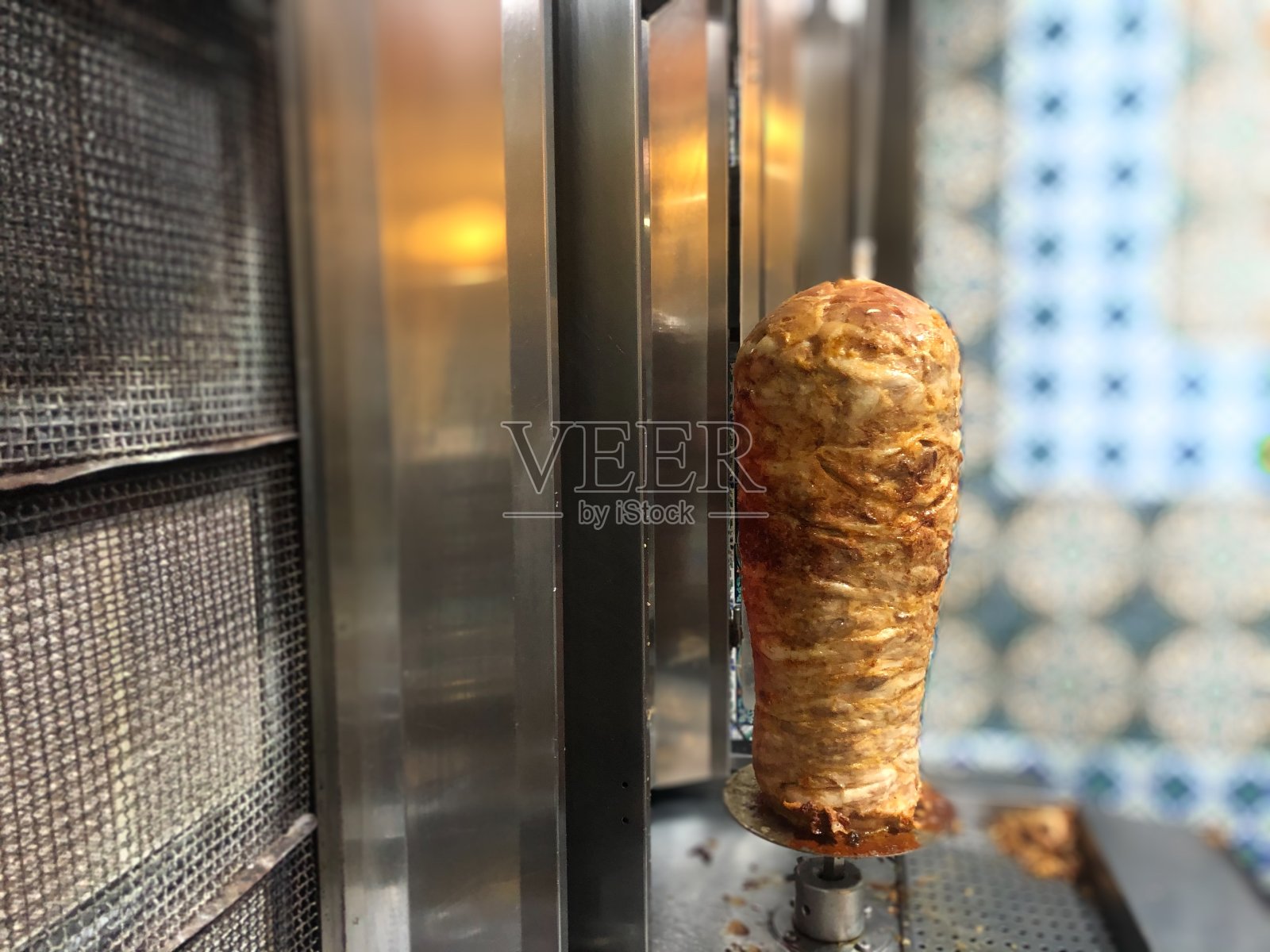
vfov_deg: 49.7
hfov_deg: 63.4
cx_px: 635
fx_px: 1027
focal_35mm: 28
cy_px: 476
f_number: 1.8
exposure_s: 1/7
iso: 80
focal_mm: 4
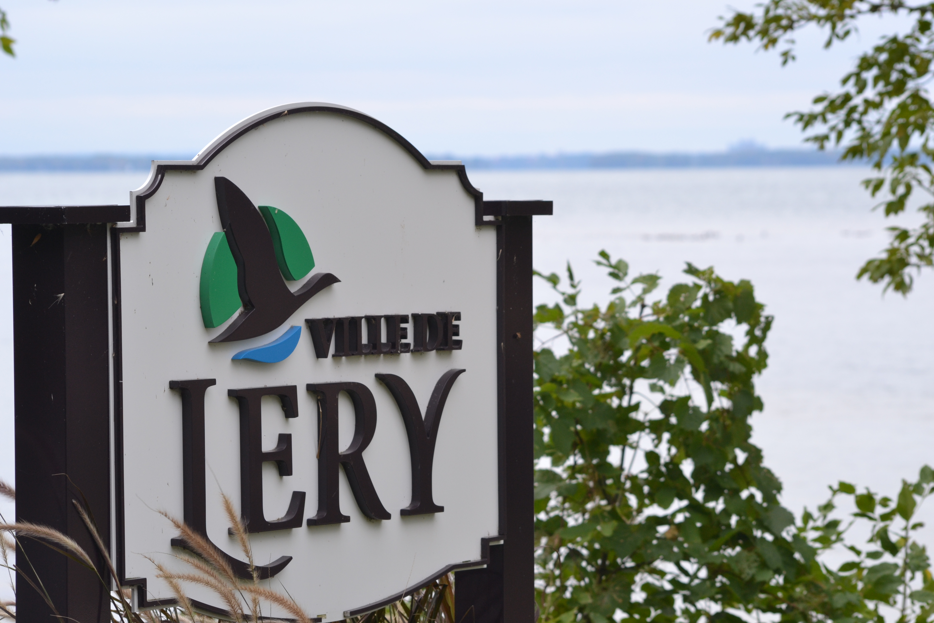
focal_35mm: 183
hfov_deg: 11.2
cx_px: 467
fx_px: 4747
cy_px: 312
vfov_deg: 7.5
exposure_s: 1/250
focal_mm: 122
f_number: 8
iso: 360
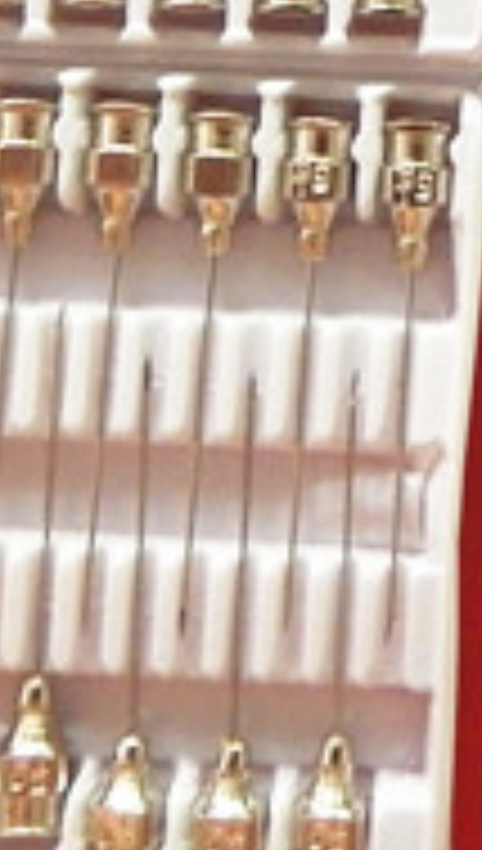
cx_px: 649
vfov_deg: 17.3
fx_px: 2600
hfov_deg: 10.3
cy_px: -297
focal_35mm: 115
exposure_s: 1/25
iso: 400
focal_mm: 4.5
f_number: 3.4
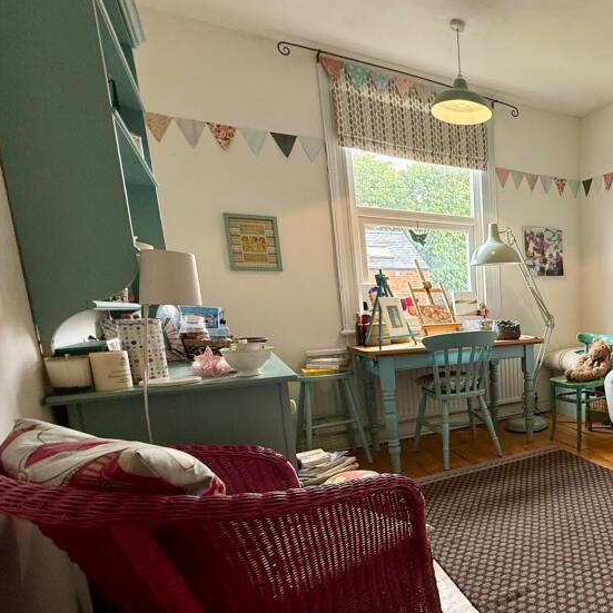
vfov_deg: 66.4
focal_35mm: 23
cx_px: 558
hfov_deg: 57.2
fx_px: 461
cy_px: 378
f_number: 2.2
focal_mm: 2.22
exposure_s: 1/100
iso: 200
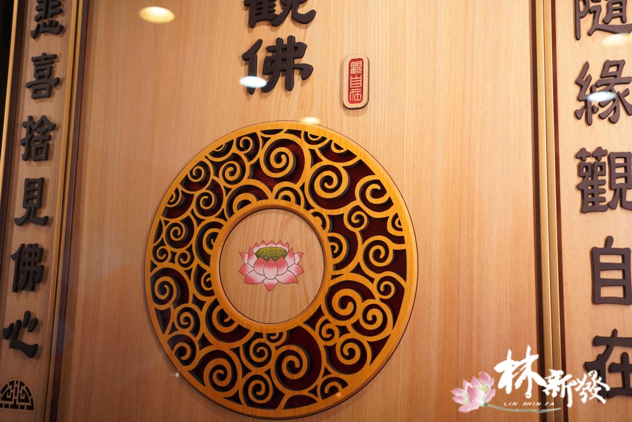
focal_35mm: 35
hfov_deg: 54.4
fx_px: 614
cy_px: 211
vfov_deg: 37.9
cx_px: 316
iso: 4000
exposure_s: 1/320
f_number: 5.6
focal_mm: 35
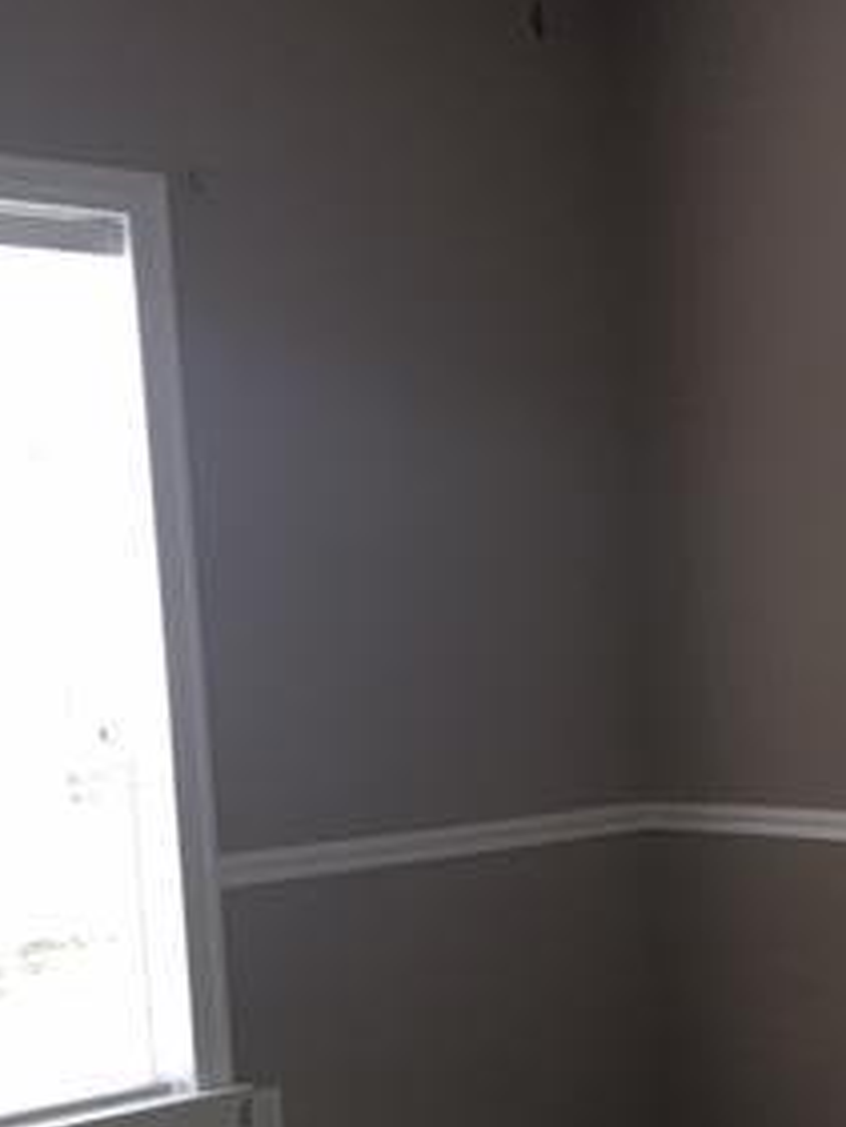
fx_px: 2149
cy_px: 878
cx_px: 670
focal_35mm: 66
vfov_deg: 28.8
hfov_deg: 22.0
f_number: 2.2
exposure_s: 1/15
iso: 25
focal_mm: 4.15
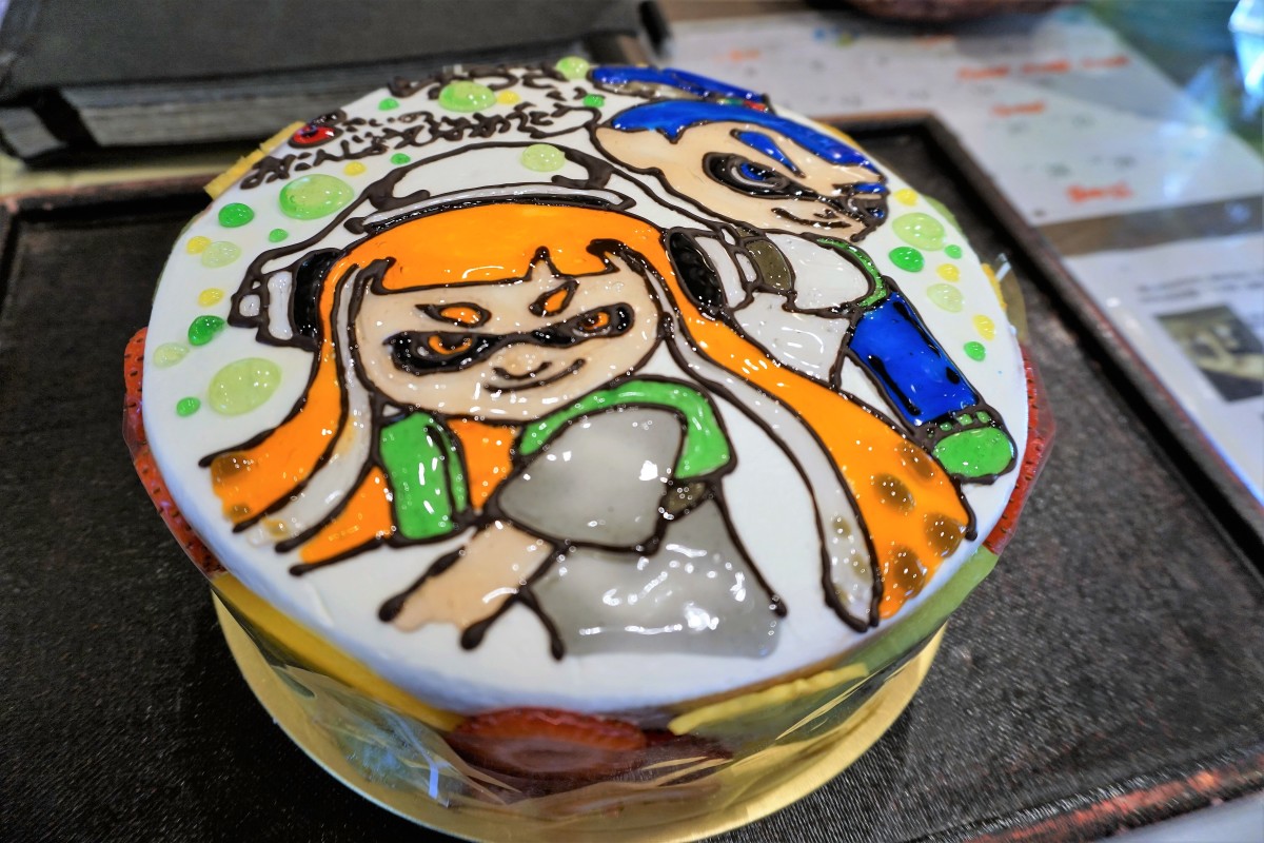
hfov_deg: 73.7
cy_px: 422
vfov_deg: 53.1
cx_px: 632
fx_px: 843
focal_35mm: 24
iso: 500
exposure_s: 1/60
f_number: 4
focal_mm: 16
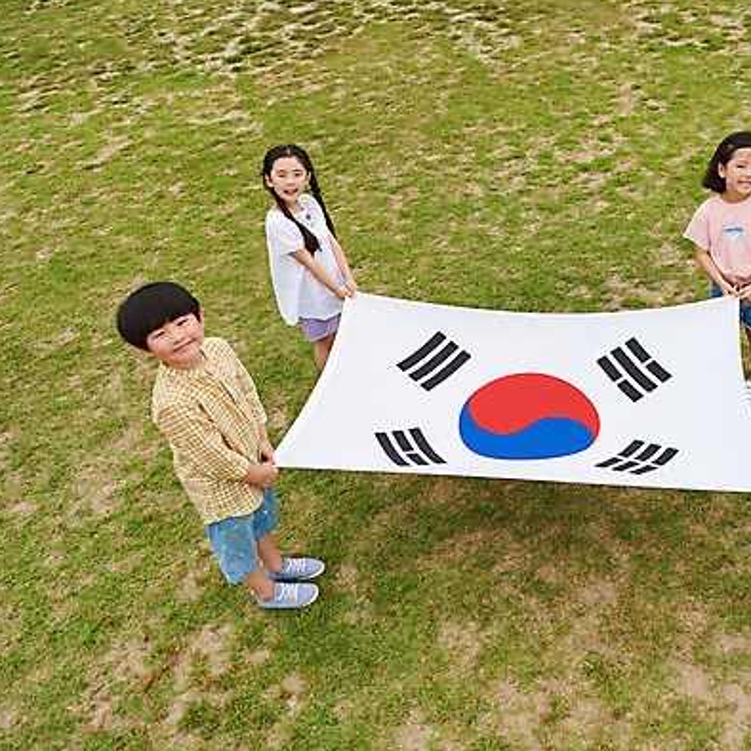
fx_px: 761
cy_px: 374
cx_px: 531
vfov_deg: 52.5
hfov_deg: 51.0
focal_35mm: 31
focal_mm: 24
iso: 250
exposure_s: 1/1600
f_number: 3.5
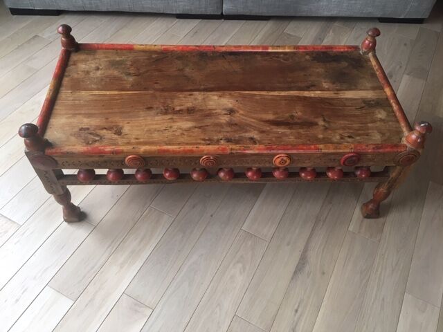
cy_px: 166
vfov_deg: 48.2
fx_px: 371
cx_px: 222
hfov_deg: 61.7
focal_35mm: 29
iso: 64
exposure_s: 1/33
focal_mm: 4.15
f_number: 2.2
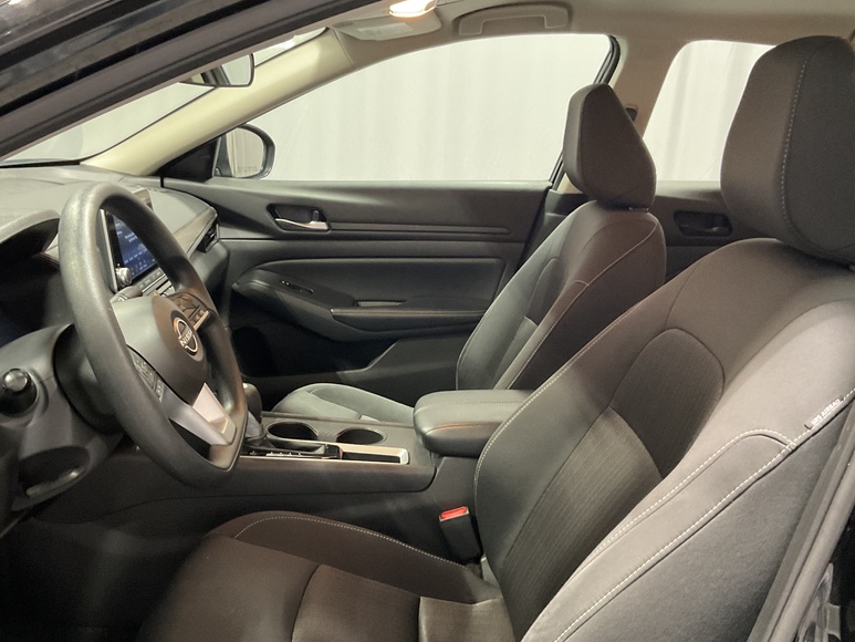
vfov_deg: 39.6
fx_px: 889
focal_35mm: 36
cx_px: 413
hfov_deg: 51.3
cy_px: 362
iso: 320
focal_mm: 3
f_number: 1.8
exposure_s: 1/33
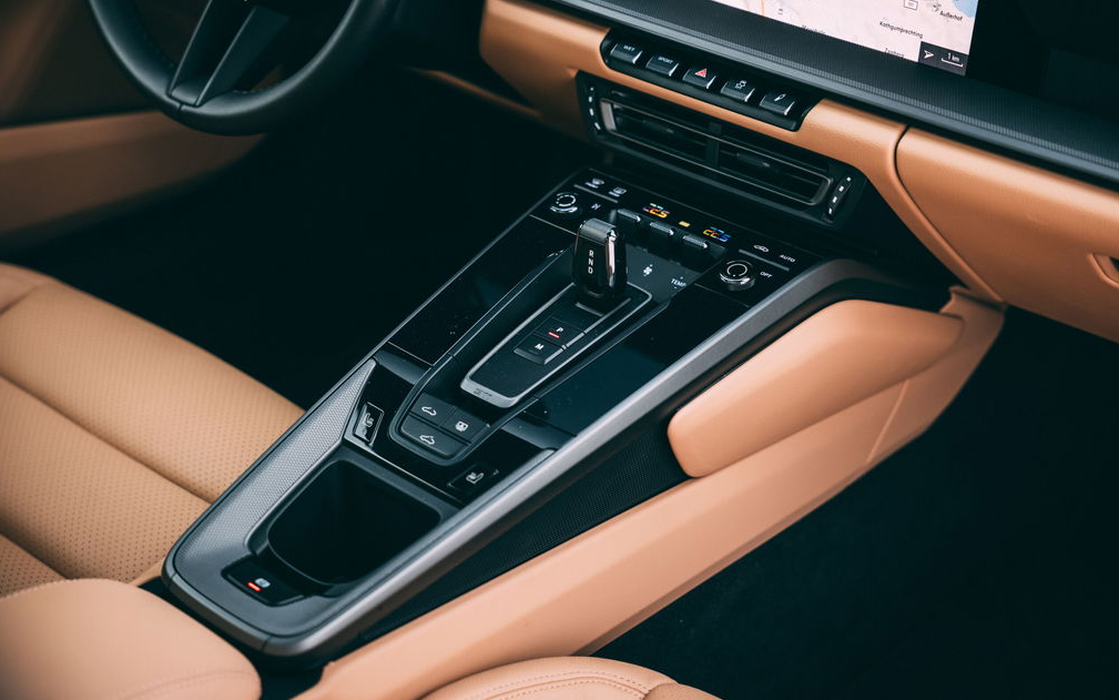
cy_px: 342
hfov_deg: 33.5
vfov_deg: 21.3
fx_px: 1861
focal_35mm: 61
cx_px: 561
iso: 200
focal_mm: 59
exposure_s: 1/125
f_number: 2.8
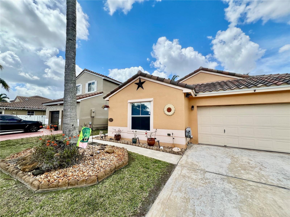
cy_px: 108
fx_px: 109
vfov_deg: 89.9
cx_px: 145
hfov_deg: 106.2
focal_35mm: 13
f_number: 1.8
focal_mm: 1.57
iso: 32
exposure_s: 1/1107
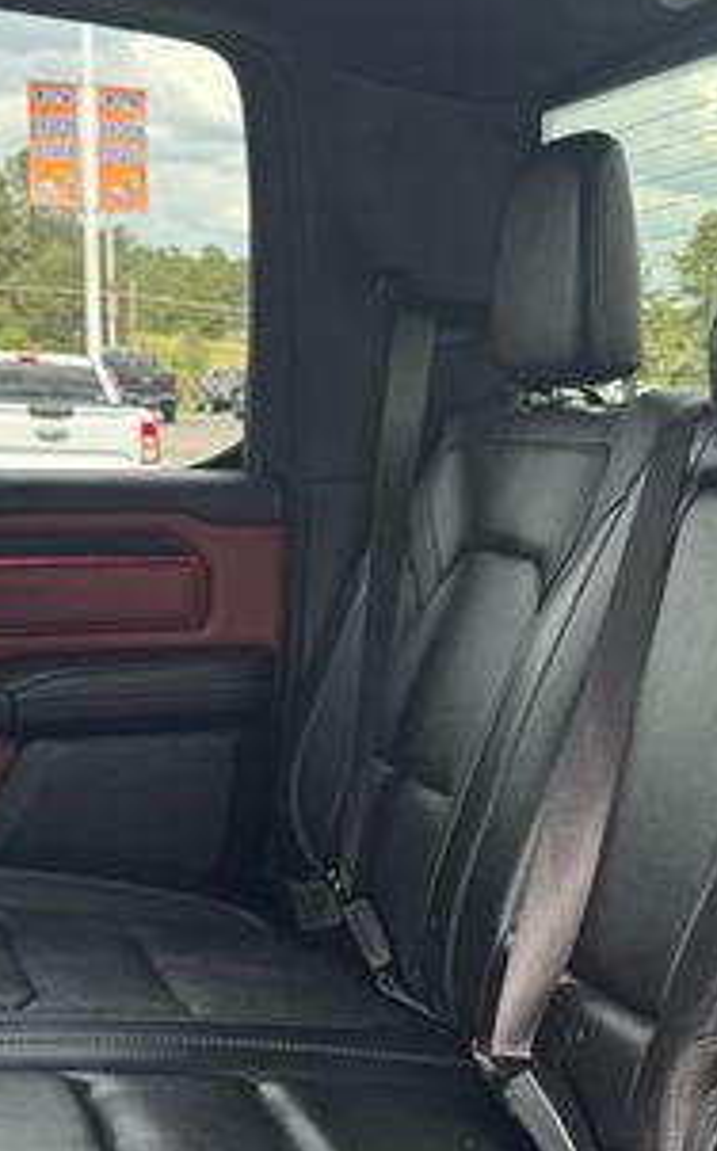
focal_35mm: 54
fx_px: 1693
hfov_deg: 23.5
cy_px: 732
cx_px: 576
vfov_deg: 37.3
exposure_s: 1/204
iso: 80
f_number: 1.78
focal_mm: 6.76
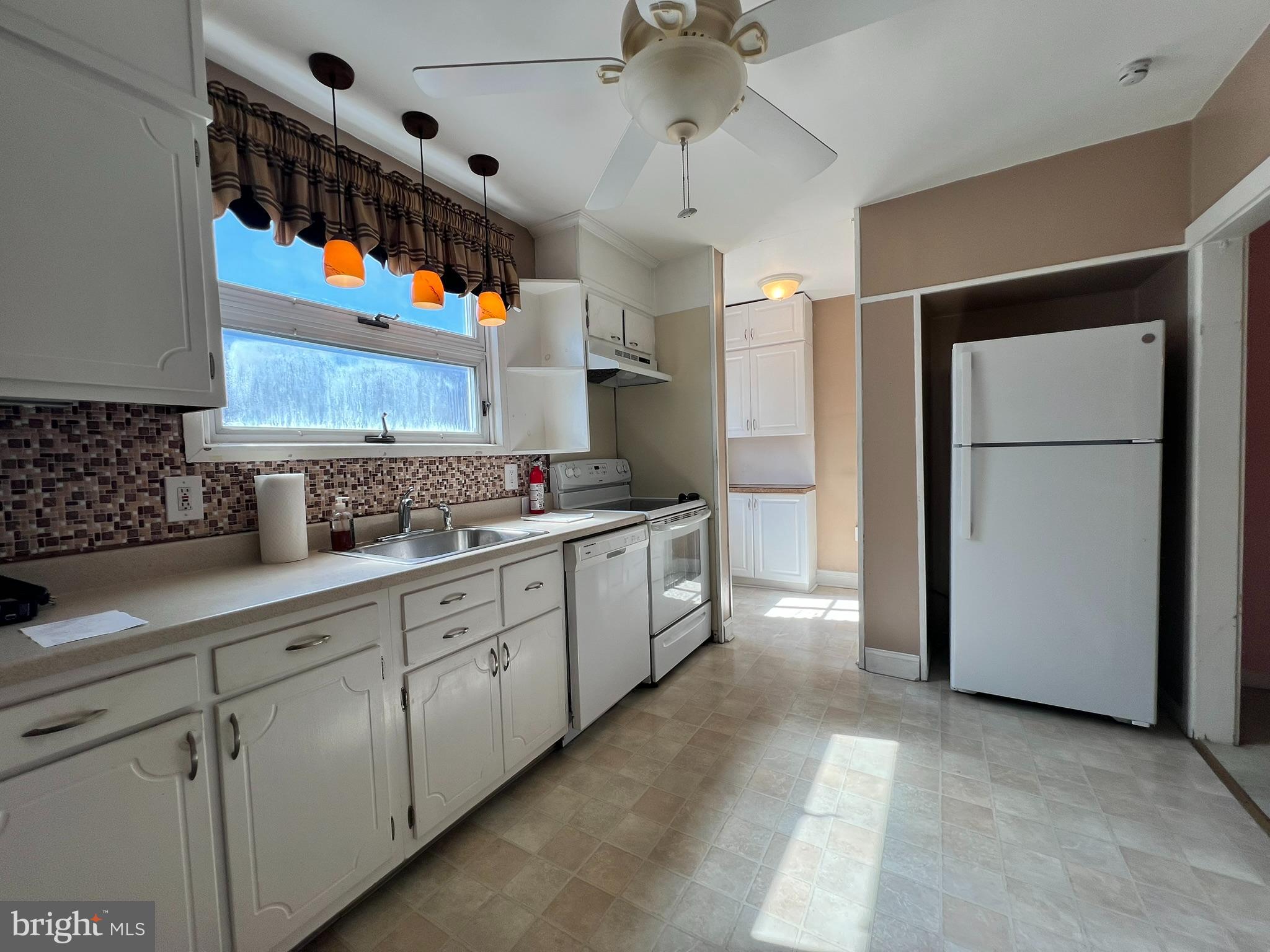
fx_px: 477
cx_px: 635
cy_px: 476
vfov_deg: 89.9
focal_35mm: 13
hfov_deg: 106.2
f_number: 1.8
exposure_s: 1/137
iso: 32
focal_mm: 1.57
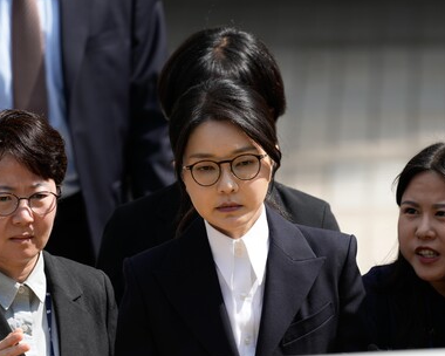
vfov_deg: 1.7
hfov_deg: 2.2
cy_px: 230
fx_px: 11722
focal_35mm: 890
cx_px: 241
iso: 100
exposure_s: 1/250
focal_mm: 600
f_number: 6.3
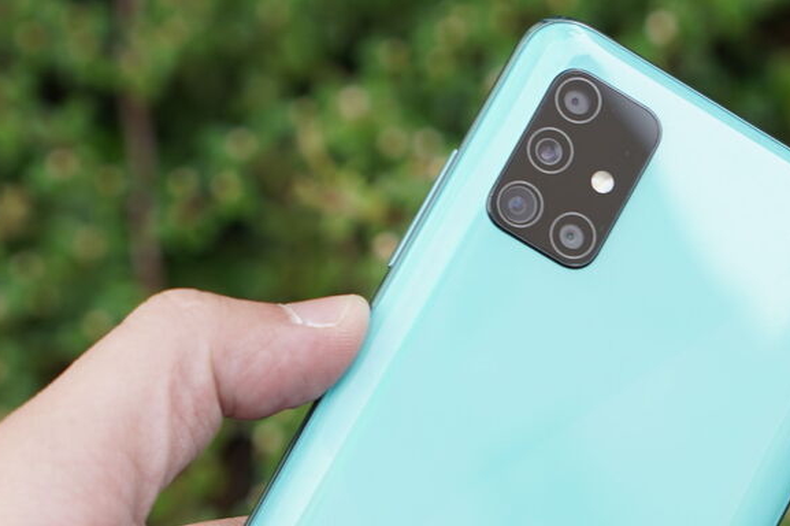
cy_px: 329
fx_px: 1864
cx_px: 533
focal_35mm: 85
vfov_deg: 16.0
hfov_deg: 23.8
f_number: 4.5
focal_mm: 51
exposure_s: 1/125
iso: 100
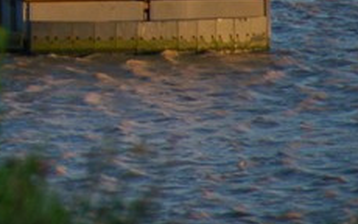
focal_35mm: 1201
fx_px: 11723
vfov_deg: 1.1
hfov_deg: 1.7
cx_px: -316
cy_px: -219
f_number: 5.6
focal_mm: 200
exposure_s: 1/320
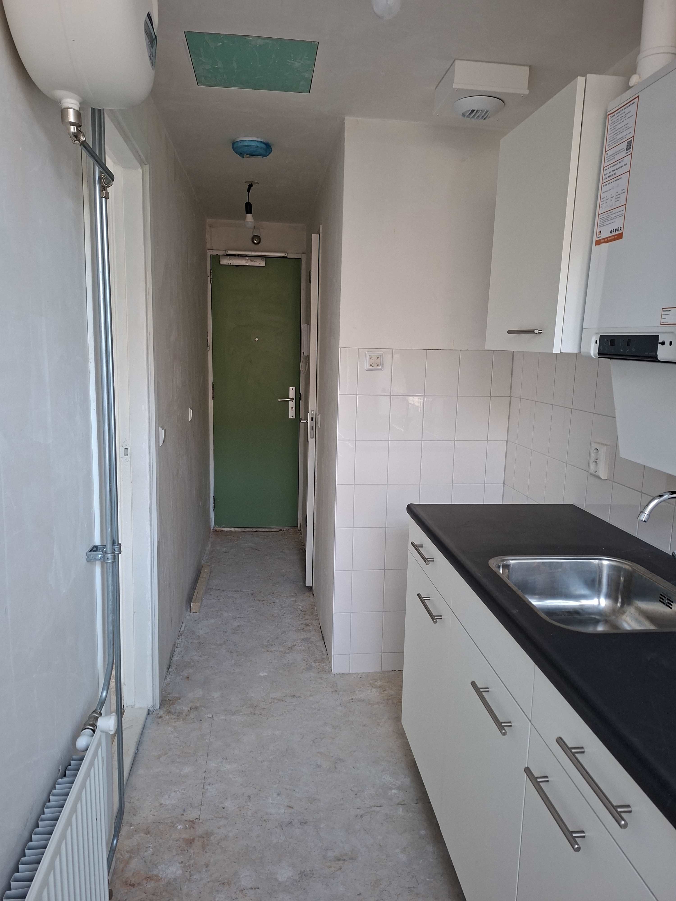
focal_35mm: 23
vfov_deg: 73.9
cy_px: 450
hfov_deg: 58.9
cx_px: 338
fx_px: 599
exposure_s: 1/40
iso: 250
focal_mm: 5.54
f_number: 1.8
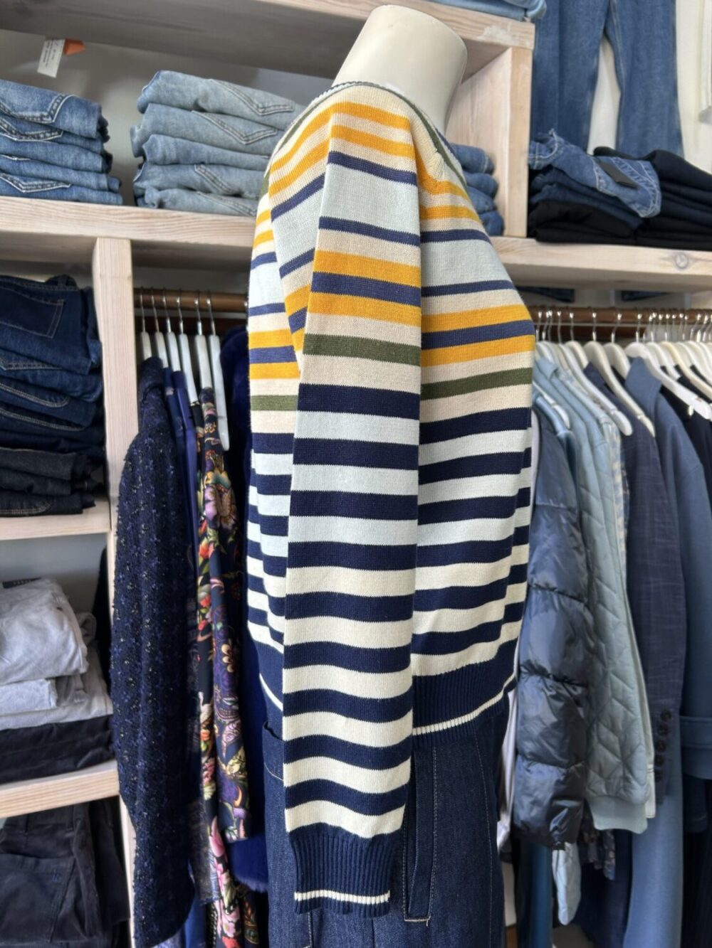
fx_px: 713
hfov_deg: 53.1
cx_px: 356
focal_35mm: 26
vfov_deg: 67.3
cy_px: 474
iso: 80
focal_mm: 5.7
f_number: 1.5
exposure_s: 1/100
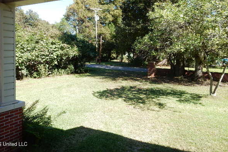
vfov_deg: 46.1
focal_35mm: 28
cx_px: 112
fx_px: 177
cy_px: 60
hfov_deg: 65.5
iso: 125
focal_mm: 4.5
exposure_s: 1/320
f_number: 3.7
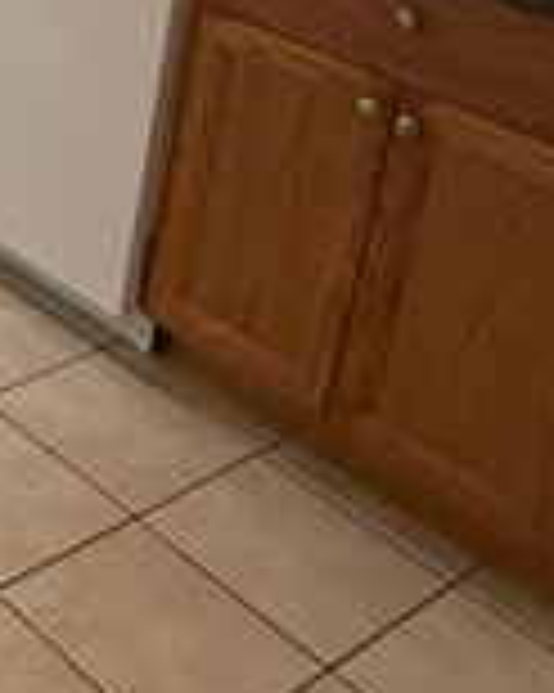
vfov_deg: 25.0
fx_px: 1395
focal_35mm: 68
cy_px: -153
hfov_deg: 18.0
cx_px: -441
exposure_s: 1/120
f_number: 2.2
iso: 500
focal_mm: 2.22
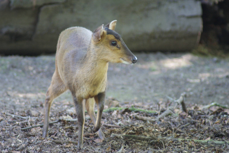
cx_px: 114
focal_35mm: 450
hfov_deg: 4.6
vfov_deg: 3.1
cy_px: 76
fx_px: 2861
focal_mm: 300
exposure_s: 1/13
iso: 400
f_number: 5.6
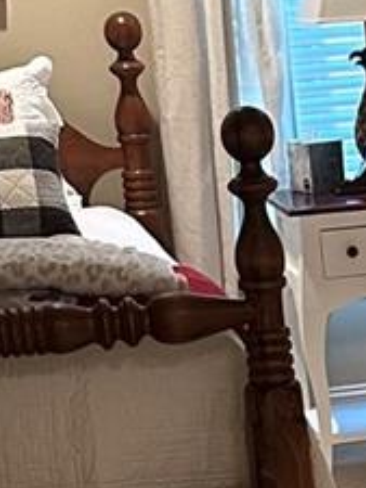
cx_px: 468
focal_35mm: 164
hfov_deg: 8.9
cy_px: 705
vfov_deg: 11.6
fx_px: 2310
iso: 320
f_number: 1.78
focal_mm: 6.86
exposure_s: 1/60
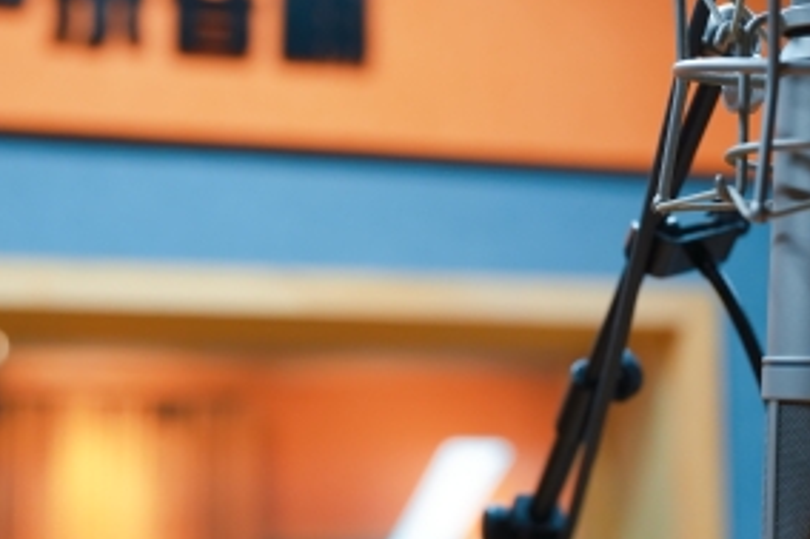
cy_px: 292
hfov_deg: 23.1
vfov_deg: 15.5
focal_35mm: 88
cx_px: 465
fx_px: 1979
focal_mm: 50
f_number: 2.8
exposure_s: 1/200
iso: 800
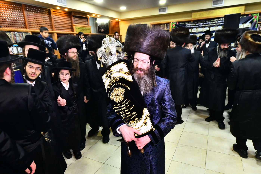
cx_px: 130
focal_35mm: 24
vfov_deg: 53.1
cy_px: 87
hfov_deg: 73.8
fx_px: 174
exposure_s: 1/125
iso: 4000
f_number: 5.6
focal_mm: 24
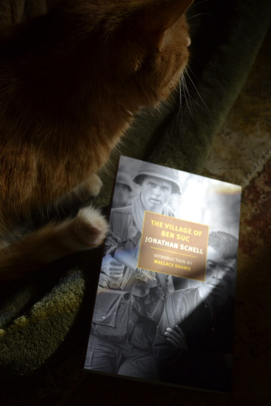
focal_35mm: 52
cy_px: 203
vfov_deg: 37.8
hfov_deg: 25.8
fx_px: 593
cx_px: 136
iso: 160
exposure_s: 1/250
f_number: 5.6
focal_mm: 35
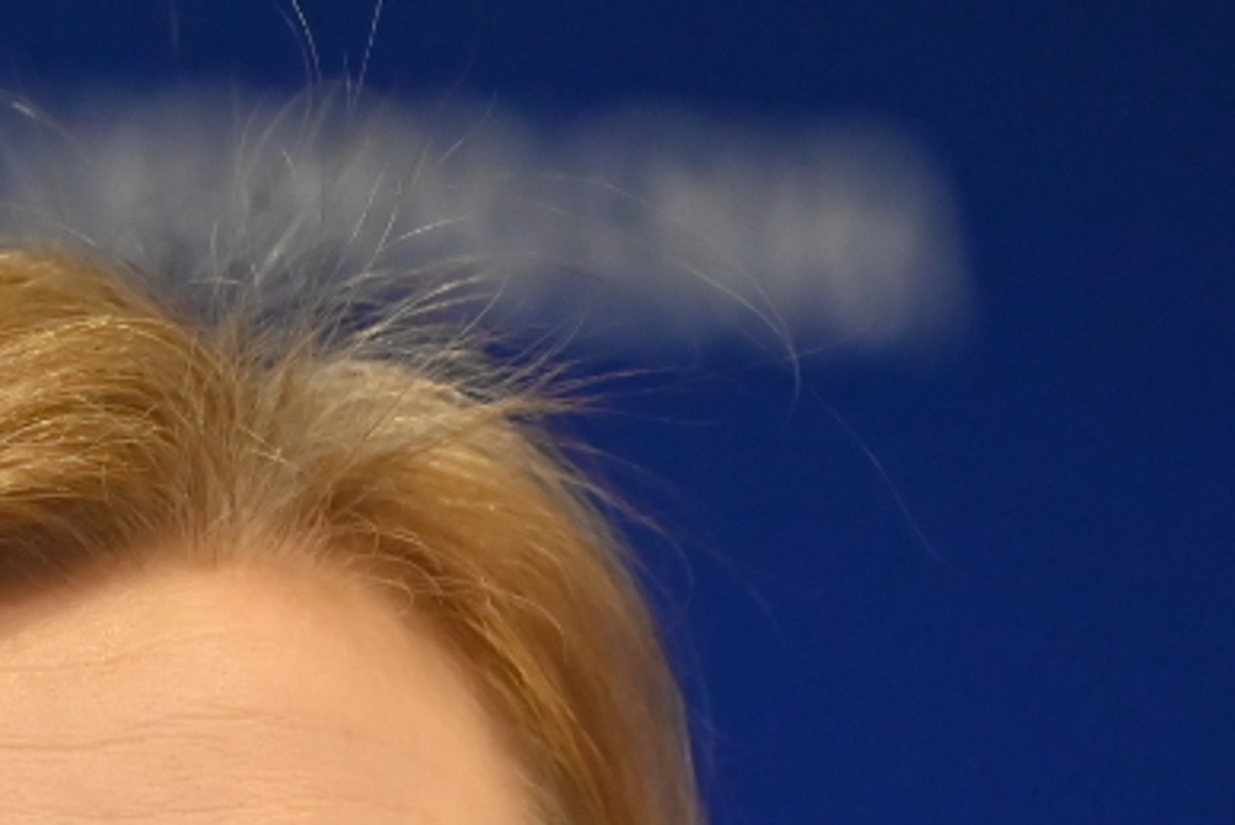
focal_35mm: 752
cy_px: 1523
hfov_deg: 2.7
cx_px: 216
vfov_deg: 1.8
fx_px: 25806
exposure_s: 1/200
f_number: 2.8
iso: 2500
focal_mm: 180
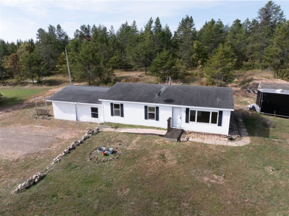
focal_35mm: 24
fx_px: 200
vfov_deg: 56.8
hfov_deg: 71.6
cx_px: 144
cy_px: 108
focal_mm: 12.29
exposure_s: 1/2000
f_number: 2.8
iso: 140
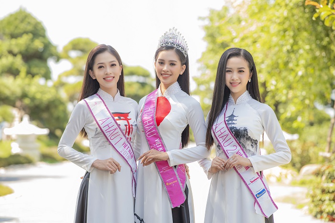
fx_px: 977
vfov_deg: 13.0
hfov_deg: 19.5
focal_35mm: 105
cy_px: 112
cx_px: 168
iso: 320
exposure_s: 1/400
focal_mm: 105
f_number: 2.8
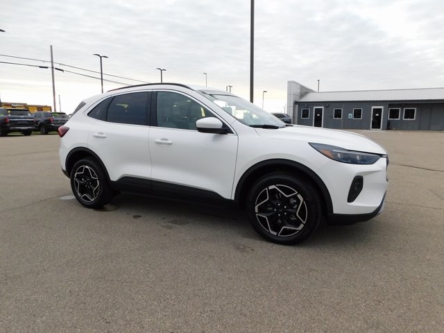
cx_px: 222
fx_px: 295
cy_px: 166
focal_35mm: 23
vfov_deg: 58.9
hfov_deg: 73.9
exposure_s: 1/250
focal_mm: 4
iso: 125
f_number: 3
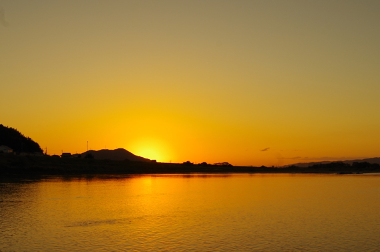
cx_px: 172
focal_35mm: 45
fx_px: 474
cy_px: 149
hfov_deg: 43.6
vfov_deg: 29.7
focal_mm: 17
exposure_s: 1/80
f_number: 11
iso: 100
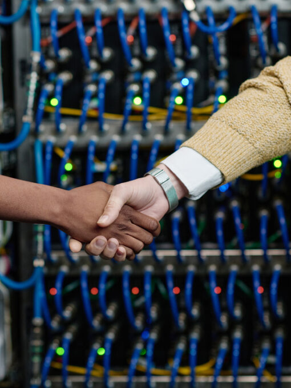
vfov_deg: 16.0
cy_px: 194
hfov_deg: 12.0
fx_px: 1379
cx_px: 119
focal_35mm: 123
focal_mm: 85
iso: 800
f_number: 2.5
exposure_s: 1/200
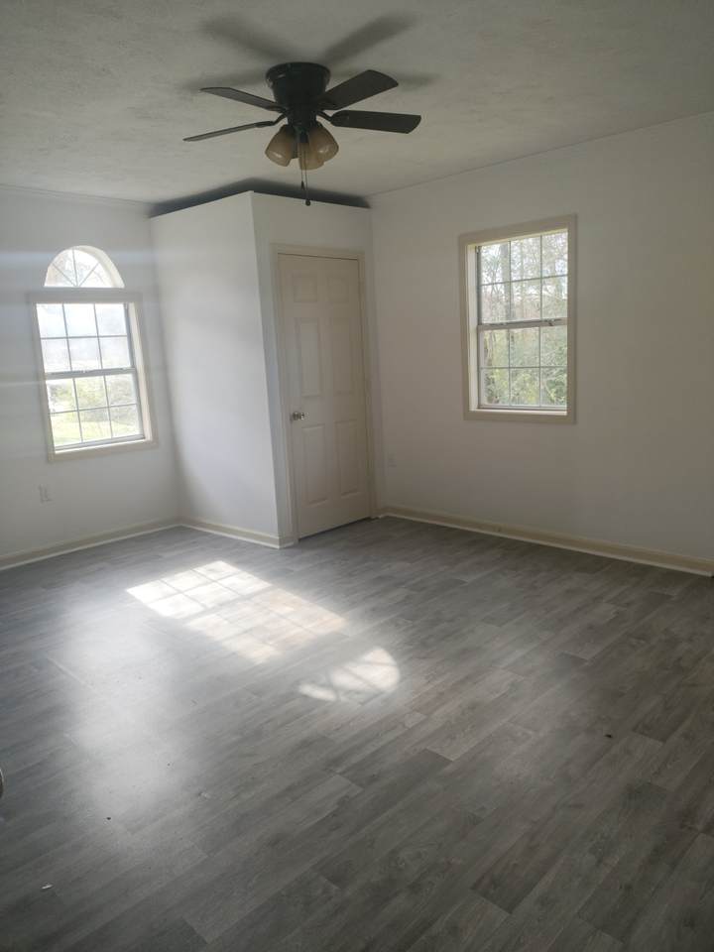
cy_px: 476
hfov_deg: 54.9
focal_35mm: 25
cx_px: 357
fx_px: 688
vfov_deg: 69.4
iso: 217
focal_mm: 4.71
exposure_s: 1/120
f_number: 1.7
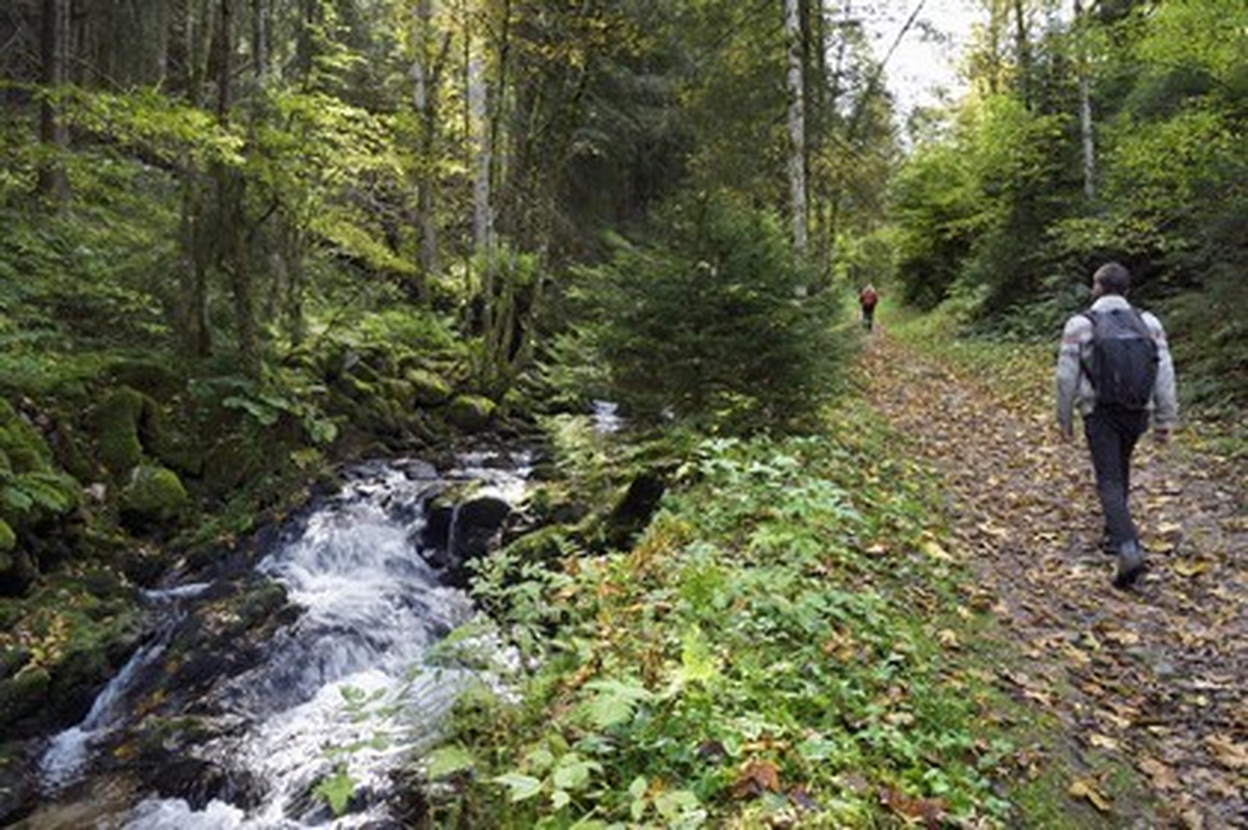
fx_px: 831
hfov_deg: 73.8
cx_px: 624
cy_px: 415
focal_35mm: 24
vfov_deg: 53.1
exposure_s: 1/30
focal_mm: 24
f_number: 13
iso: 800
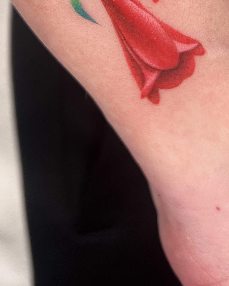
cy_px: -49
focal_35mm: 63
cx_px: 129
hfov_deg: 24.2
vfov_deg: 26.9
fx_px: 534
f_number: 1.5
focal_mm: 5.7
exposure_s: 1/107
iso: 40
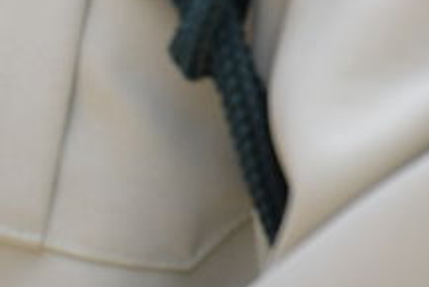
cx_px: 150
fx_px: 15382
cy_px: -621
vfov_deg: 1.1
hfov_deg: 1.6
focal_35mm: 1290
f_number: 2.8
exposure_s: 1/2000
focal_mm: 200
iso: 500
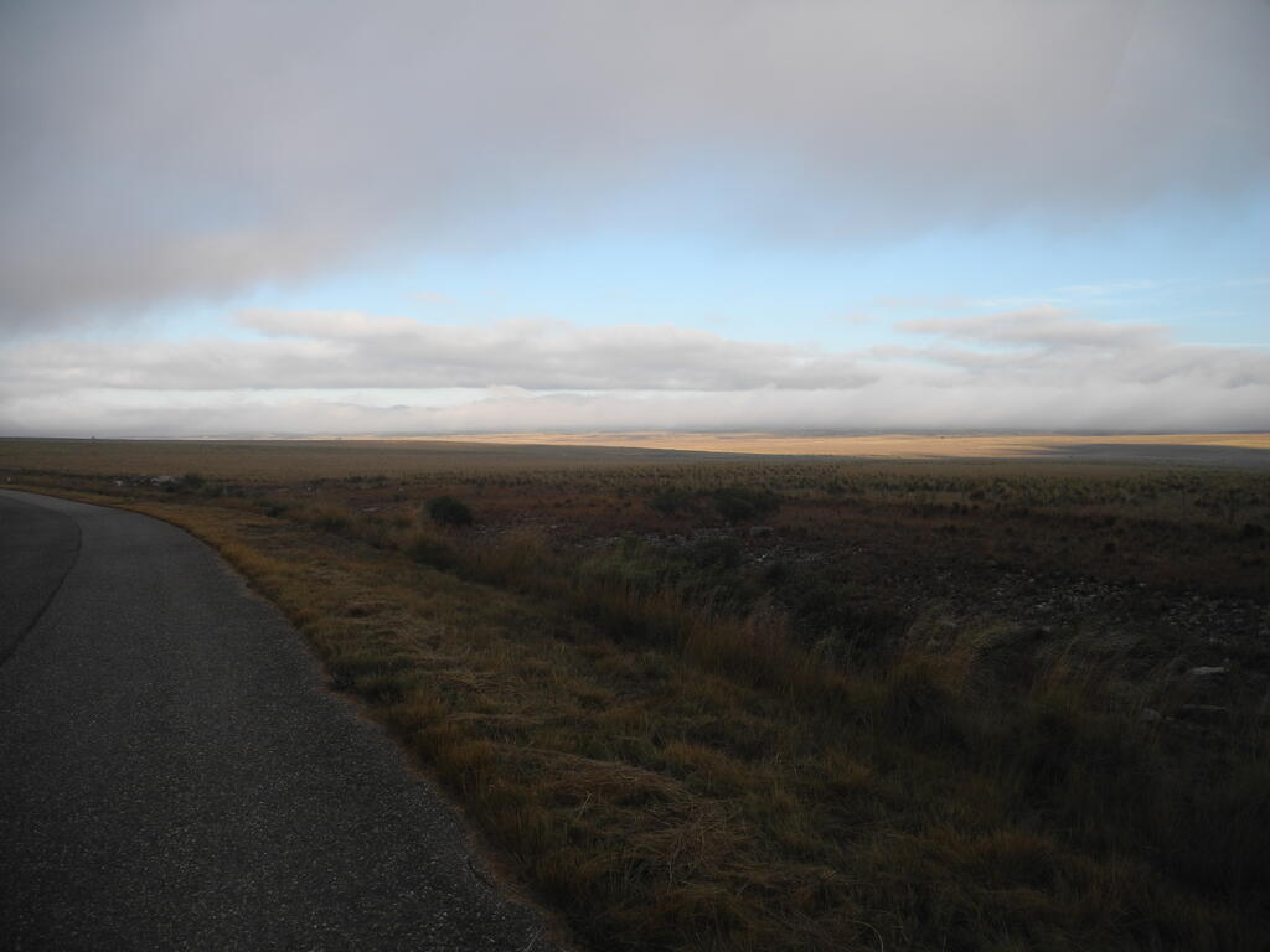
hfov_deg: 63.4
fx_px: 1027
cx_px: 635
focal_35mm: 28
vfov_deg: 49.7
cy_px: 476
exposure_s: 1/800
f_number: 2.8
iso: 100
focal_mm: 6
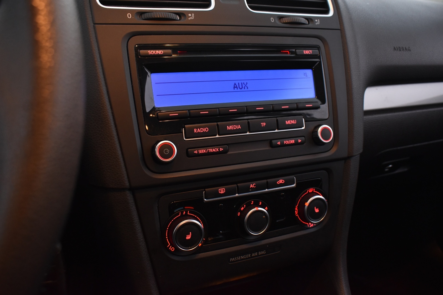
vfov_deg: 41.7
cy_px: 148
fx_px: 388
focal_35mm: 32
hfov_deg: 59.5
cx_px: 222
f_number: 5
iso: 1250
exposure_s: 1/15
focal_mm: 21
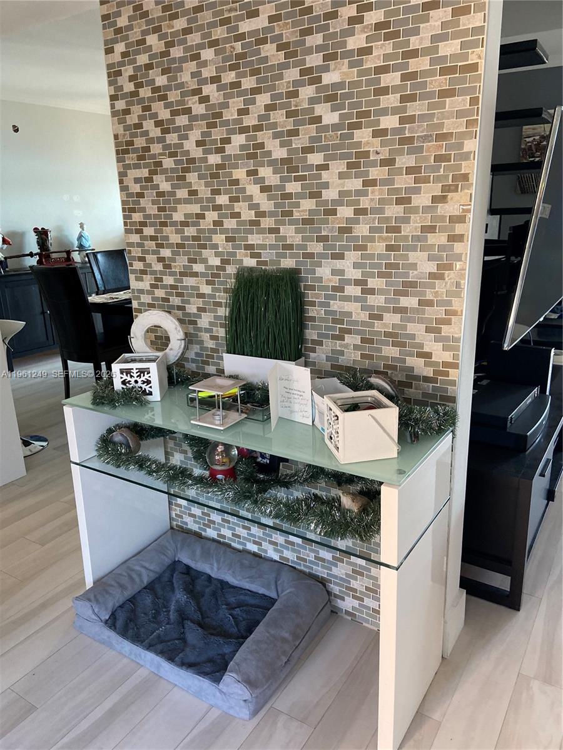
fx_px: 564
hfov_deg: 53.1
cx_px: 282
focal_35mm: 26
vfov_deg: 67.3
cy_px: 375
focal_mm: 4.25
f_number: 1.8
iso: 250
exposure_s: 1/60
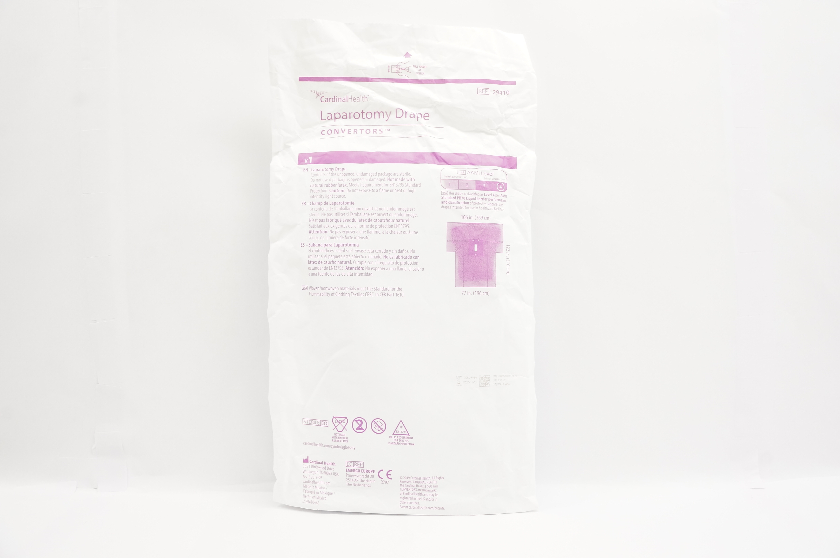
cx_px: 420
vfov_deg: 47.8
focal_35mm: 27
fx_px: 629
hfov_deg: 67.4
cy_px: 279
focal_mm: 18
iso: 800
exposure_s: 1/40
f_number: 9
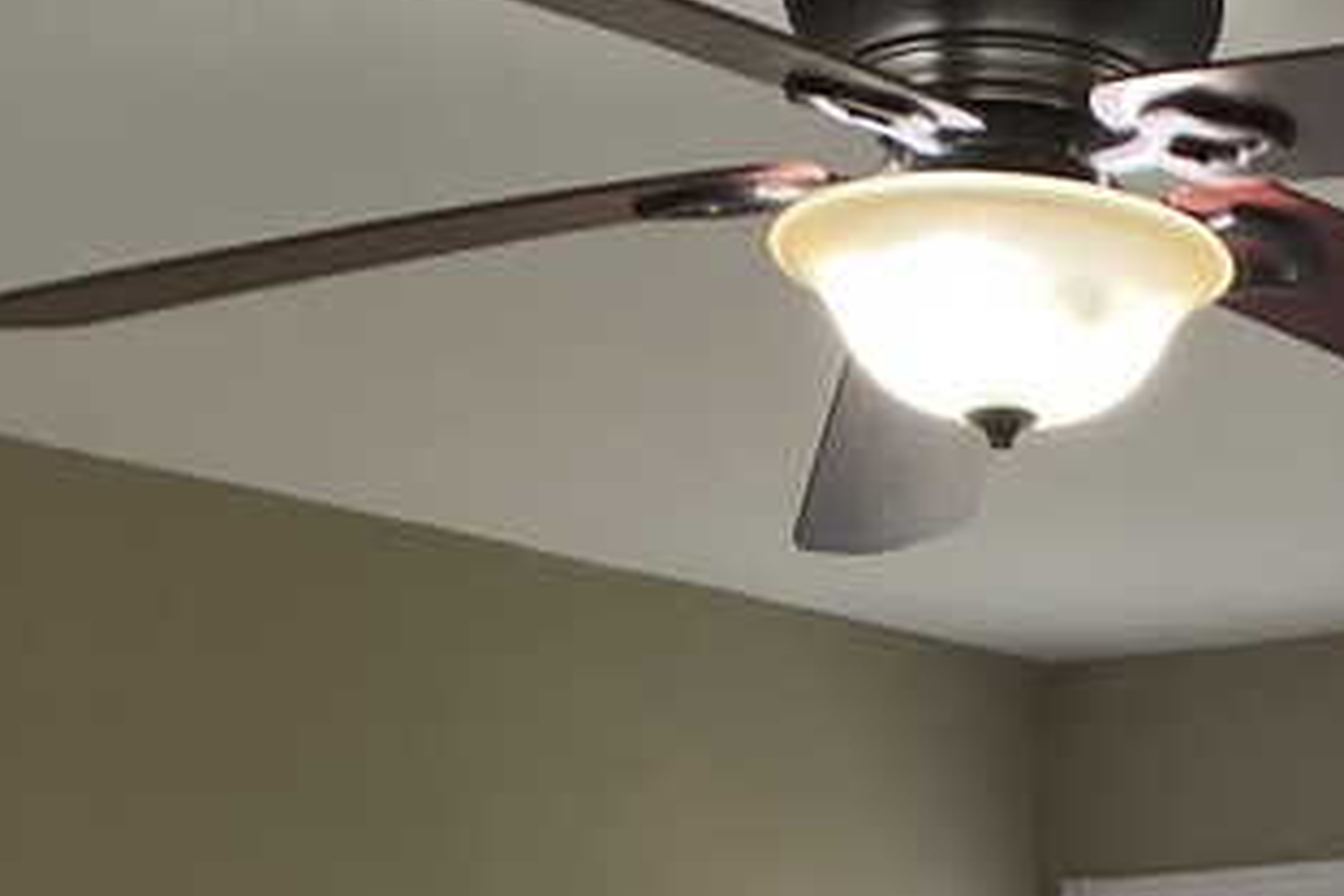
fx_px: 4666
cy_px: 2016
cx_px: 1538
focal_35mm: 125
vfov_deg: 9.9
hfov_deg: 15.9
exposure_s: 1/120
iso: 80
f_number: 1.8
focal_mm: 4.25
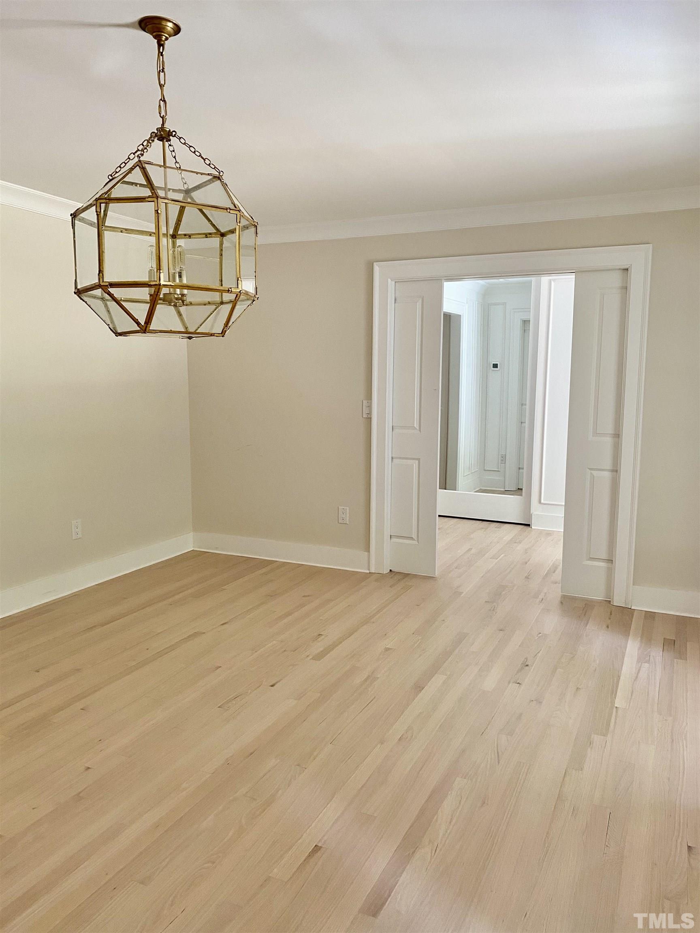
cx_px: 350
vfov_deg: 67.3
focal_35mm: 26
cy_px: 466
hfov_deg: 53.1
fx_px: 701
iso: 100
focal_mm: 4.25
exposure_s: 1/60
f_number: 1.8
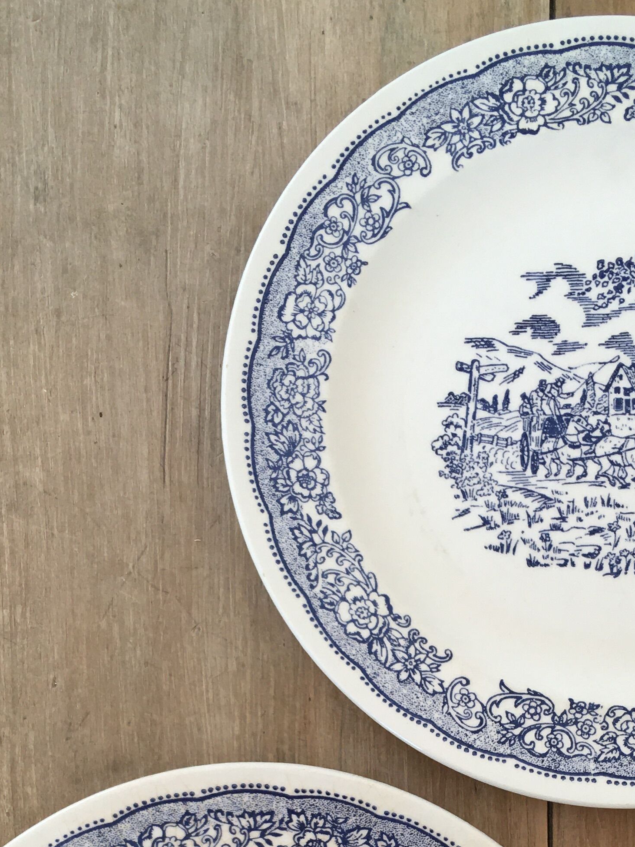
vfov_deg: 30.4
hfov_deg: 24.3
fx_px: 1467
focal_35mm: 60
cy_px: 806
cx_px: 420
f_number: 2.2
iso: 40
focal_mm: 4.15
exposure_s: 1/100
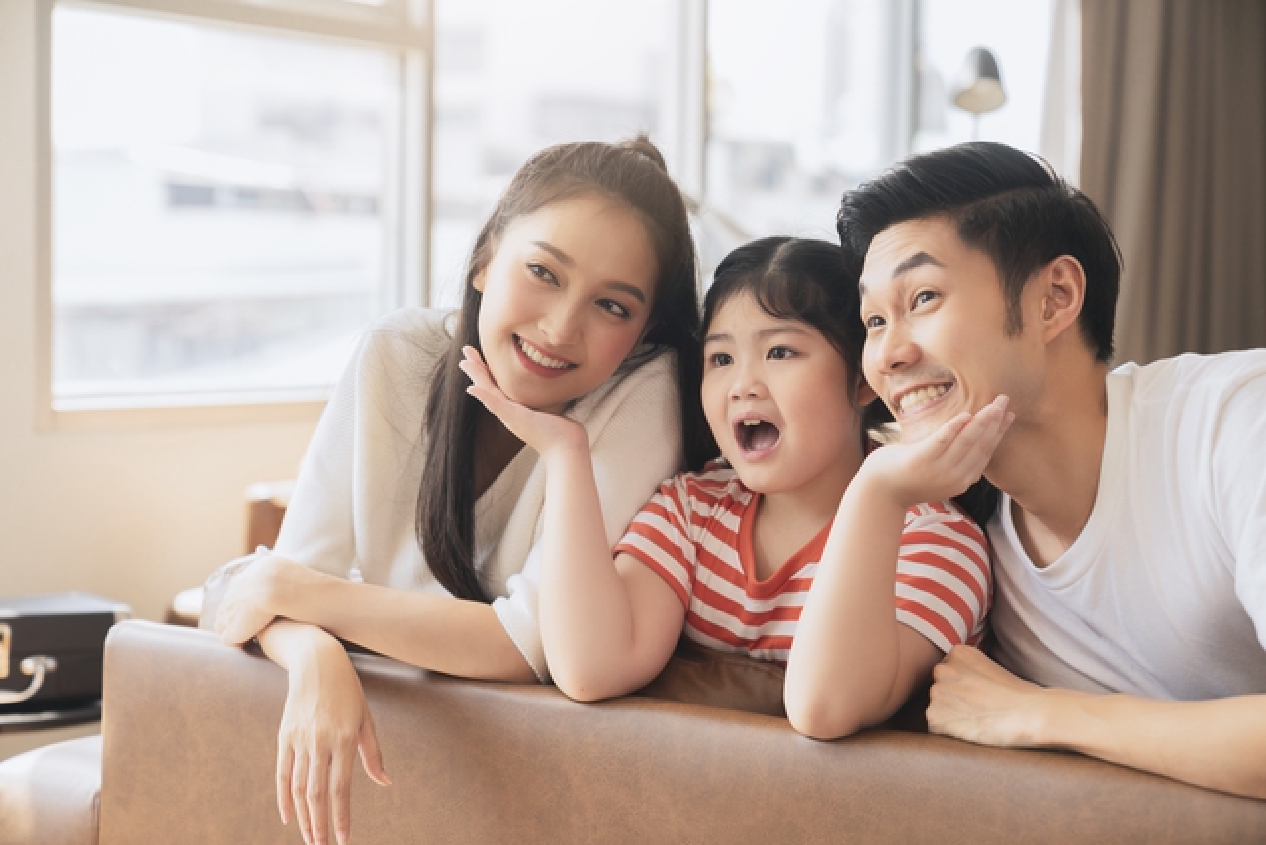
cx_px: 633
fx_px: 2462
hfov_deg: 28.8
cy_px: 422
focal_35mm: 70
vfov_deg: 19.5
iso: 400
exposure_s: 1/400
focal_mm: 70
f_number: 3.2
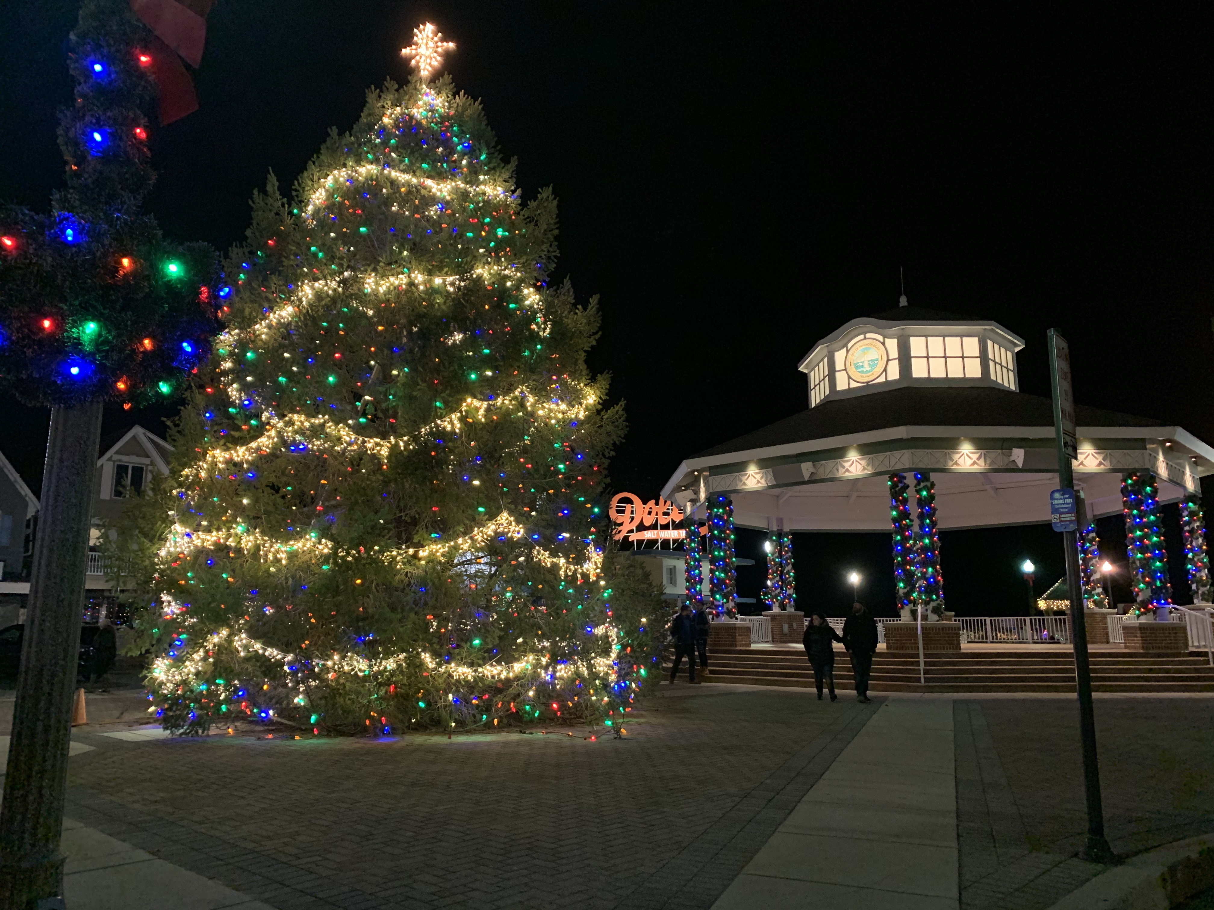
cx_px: 607
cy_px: 455
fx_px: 912
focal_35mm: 26
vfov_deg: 53.1
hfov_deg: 67.3
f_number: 1.8
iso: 500
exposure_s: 1/30
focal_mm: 4.25
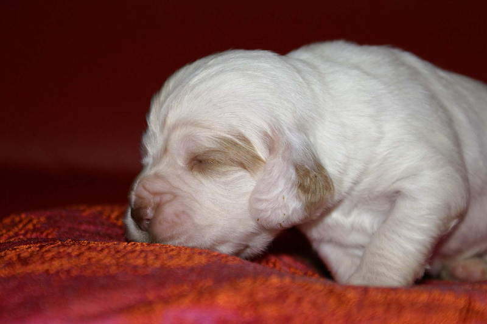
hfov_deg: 19.5
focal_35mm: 105
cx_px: 244
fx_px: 1420
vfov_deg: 13.0
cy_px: 162
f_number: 5.6
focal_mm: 70
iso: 400
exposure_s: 1/125
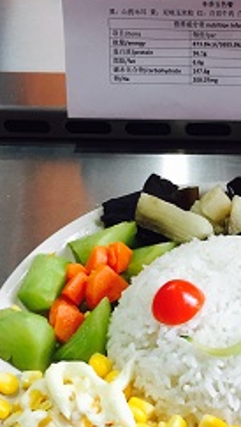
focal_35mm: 51
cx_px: 232
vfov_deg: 40.3
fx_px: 578
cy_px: 267
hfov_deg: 22.7
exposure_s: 1/33
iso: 125
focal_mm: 4.15
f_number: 2.2
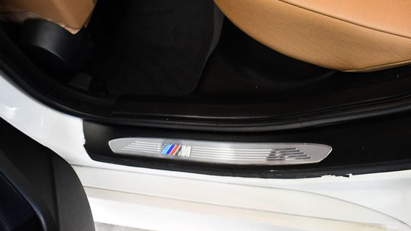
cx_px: 233
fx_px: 469
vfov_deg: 27.7
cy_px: 133
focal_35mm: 43
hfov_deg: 47.2
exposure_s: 1/60
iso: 3200
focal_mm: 18
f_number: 3.5
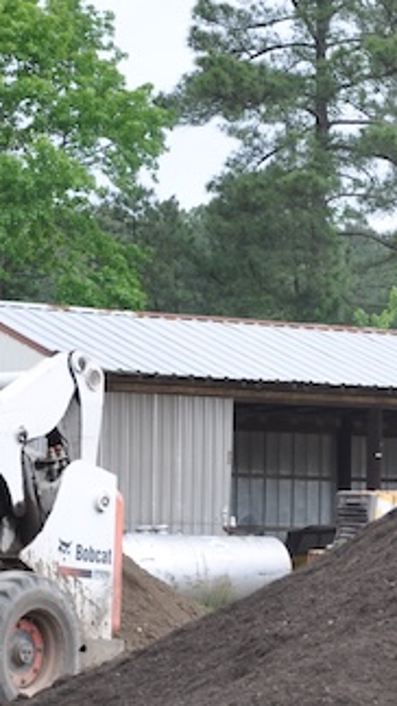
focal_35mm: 149
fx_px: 2791
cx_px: 561
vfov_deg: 14.4
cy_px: 439
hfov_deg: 8.0
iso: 200
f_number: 6.3
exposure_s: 1/160
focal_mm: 48
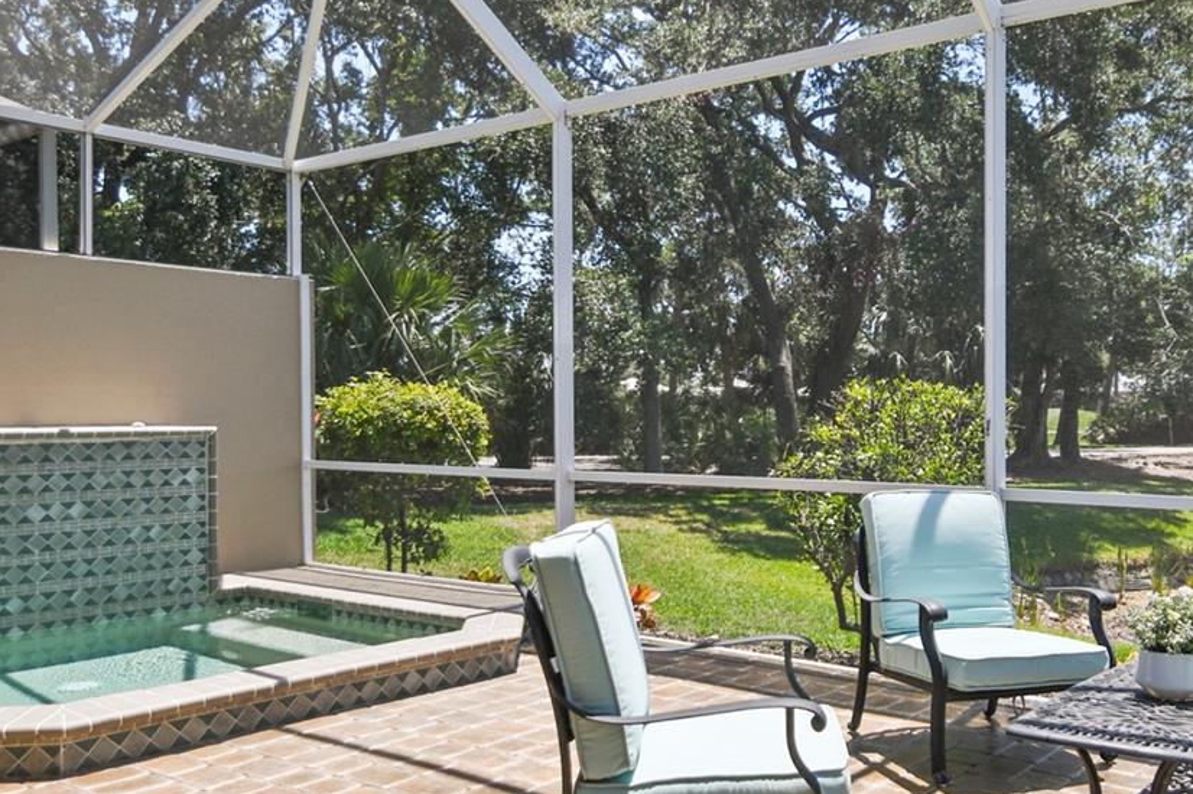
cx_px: 760
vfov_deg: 42.3
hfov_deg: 59.4
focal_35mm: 31
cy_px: 381
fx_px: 1027
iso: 100
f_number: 2.8
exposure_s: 1/800
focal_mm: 11
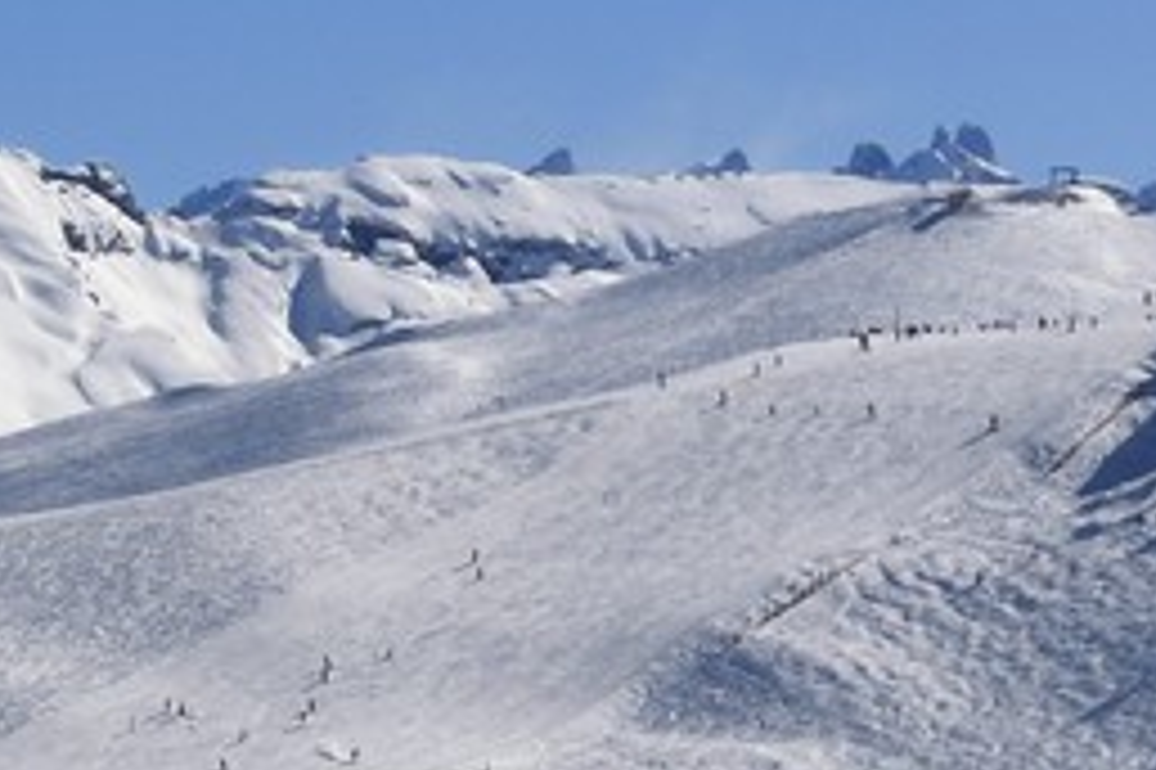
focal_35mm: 436
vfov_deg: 3.1
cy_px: 1441
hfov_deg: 4.5
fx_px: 13991
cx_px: -2276
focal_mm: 70
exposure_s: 1/500
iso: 200
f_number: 16
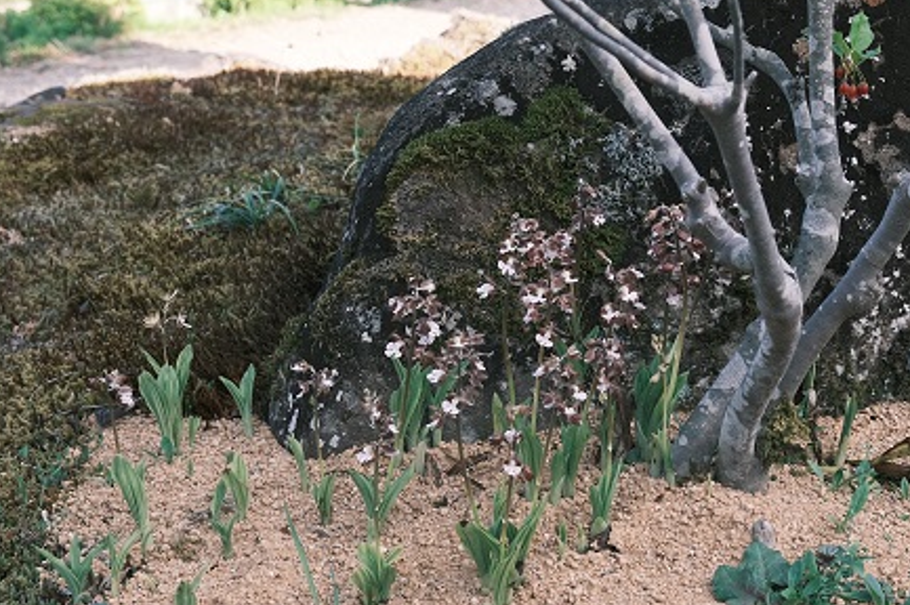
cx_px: 477
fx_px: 1718
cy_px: 319
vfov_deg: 20.0
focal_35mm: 68
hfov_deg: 29.7
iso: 320
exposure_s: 1/200
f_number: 5
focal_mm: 30.8
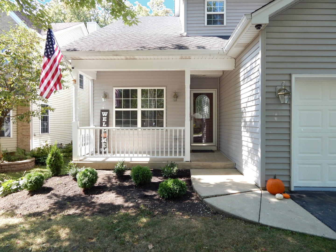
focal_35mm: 22
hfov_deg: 76.4
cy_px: 126
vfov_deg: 61.1
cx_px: 168
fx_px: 214
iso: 125
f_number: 3
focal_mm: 4
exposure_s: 1/250
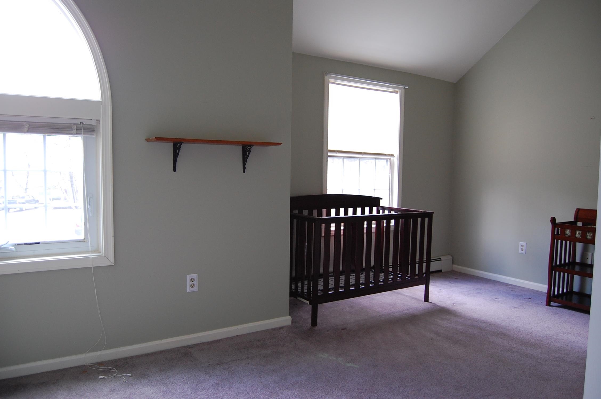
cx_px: 300
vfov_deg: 47.8
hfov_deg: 67.5
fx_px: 450
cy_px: 200
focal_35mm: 27
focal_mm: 18
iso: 560
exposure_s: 1/30
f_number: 3.5
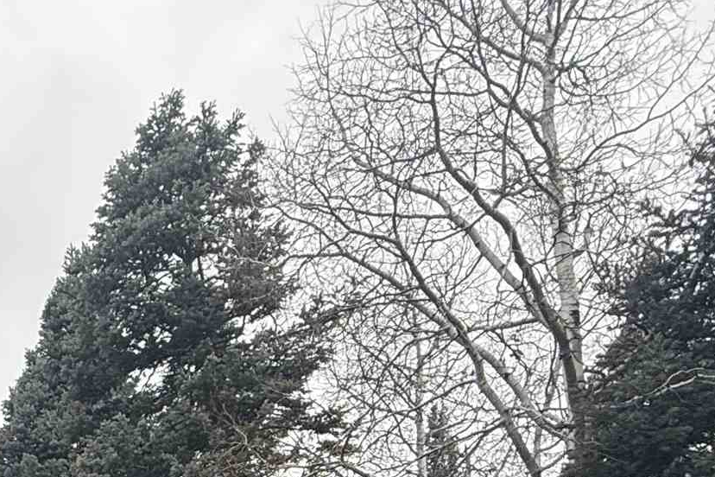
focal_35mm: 54
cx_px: -108
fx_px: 1072
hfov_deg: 31.8
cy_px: 884
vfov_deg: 18.7
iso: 50
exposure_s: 1/129
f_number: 2.2
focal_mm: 2.22
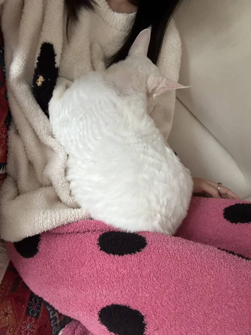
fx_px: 222
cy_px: 168
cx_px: 126
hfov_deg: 58.9
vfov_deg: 73.9
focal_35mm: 23
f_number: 1.9
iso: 320
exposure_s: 1/60
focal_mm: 2.69
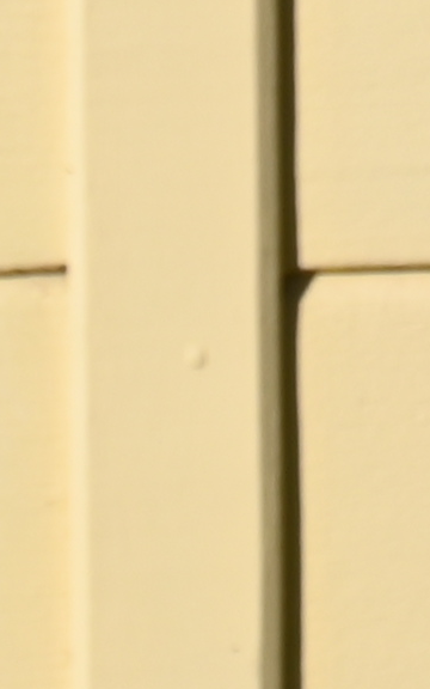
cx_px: 2407
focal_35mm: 443
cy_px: -1295
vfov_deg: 4.6
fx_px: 8306
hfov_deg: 2.8
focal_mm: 30
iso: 100
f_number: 8
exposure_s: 1/500
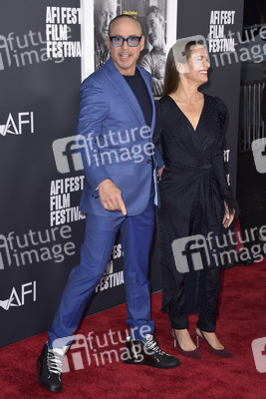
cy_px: 200
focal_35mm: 70
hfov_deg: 19.5
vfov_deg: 28.8
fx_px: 775
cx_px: 133
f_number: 6.3
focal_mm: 70
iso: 1250
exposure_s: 1/200
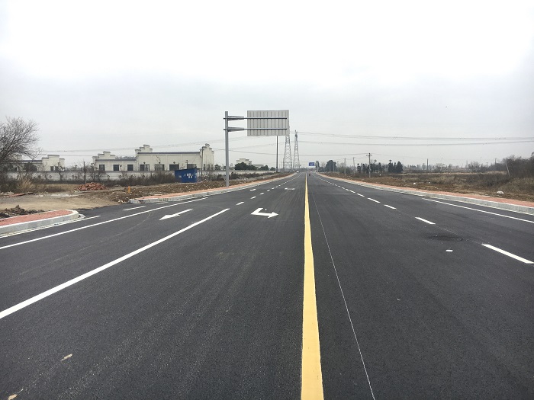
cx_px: 267
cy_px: 200
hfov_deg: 61.7
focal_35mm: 29
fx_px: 447
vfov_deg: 48.2
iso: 25
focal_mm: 4.15
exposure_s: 1/541
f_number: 2.2
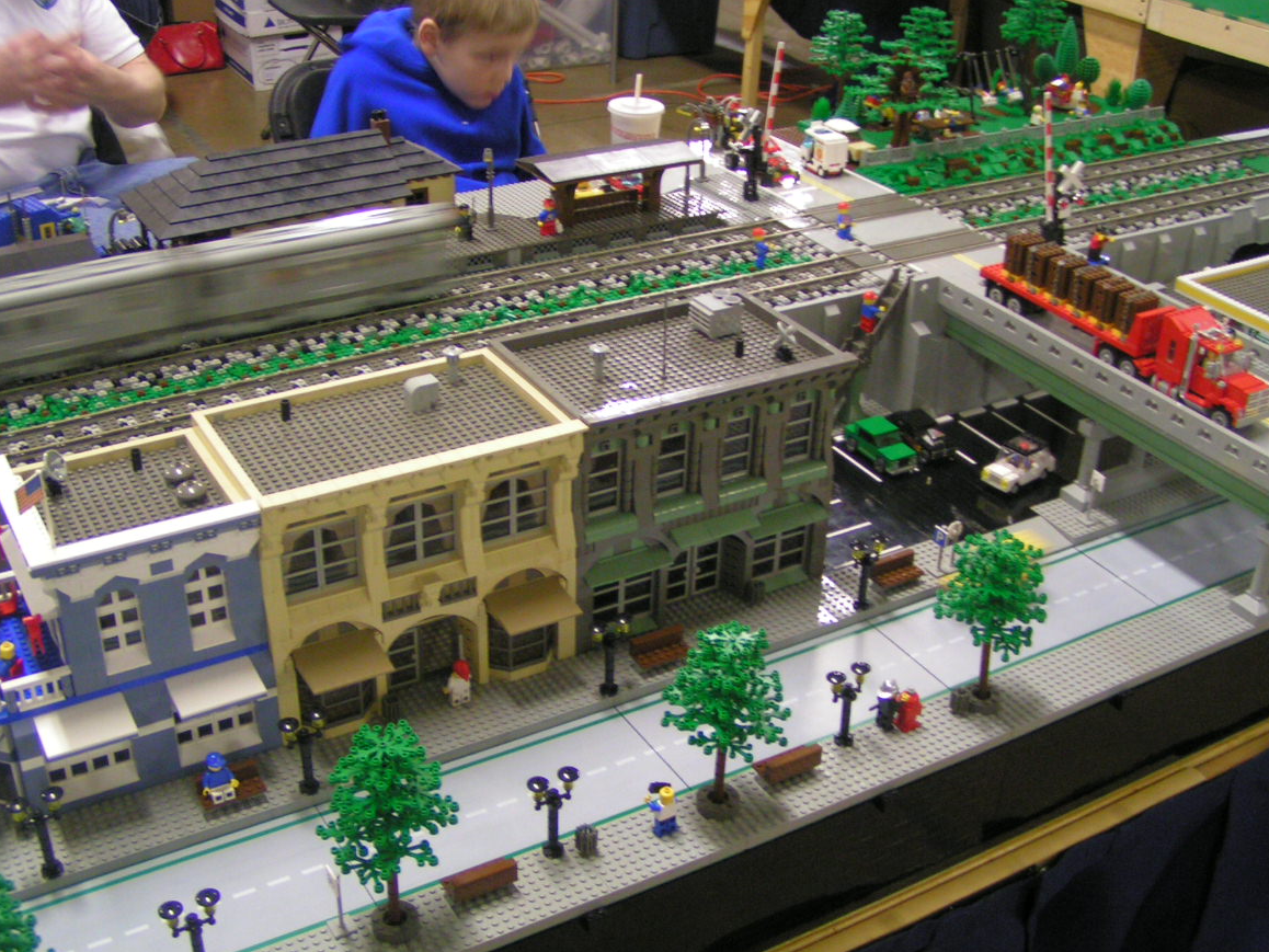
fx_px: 1540
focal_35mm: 42
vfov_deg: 34.4
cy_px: 446
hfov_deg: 44.8
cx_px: 610
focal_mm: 5.8
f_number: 2.8
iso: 200
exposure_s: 1/13
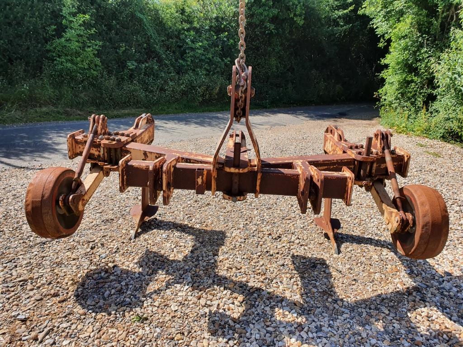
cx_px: 232
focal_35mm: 26
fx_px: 348
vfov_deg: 53.1
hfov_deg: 67.3
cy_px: 174
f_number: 2.4
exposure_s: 1/890
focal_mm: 4.32
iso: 50
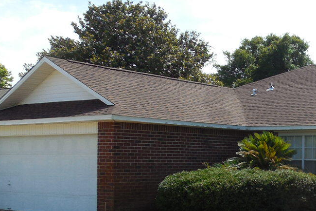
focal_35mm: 64
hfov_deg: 29.2
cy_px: 165
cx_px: 321
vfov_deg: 21.0
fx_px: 562
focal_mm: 4.5
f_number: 3.3
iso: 125
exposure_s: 1/1000
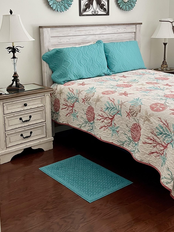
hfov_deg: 30.3
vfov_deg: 39.3
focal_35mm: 48
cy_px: 83
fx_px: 322
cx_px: 88
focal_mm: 5.1
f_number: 1.6
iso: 125
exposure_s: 1/88
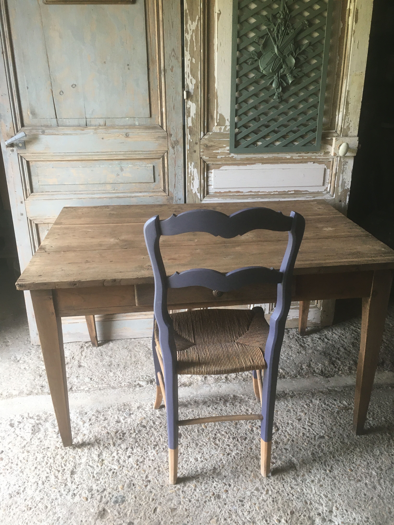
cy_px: 262
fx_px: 440
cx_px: 197
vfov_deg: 61.7
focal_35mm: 29
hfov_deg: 48.2
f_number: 2.2
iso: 50
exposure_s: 1/33
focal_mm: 4.15
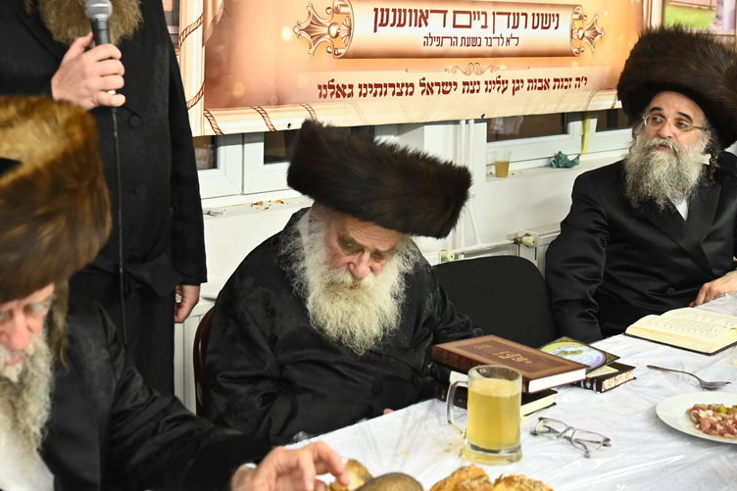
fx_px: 1105
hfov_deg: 36.8
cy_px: 88
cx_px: 309
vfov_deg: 24.6
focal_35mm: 54
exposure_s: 1/100
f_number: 3.2
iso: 2000
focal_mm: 29
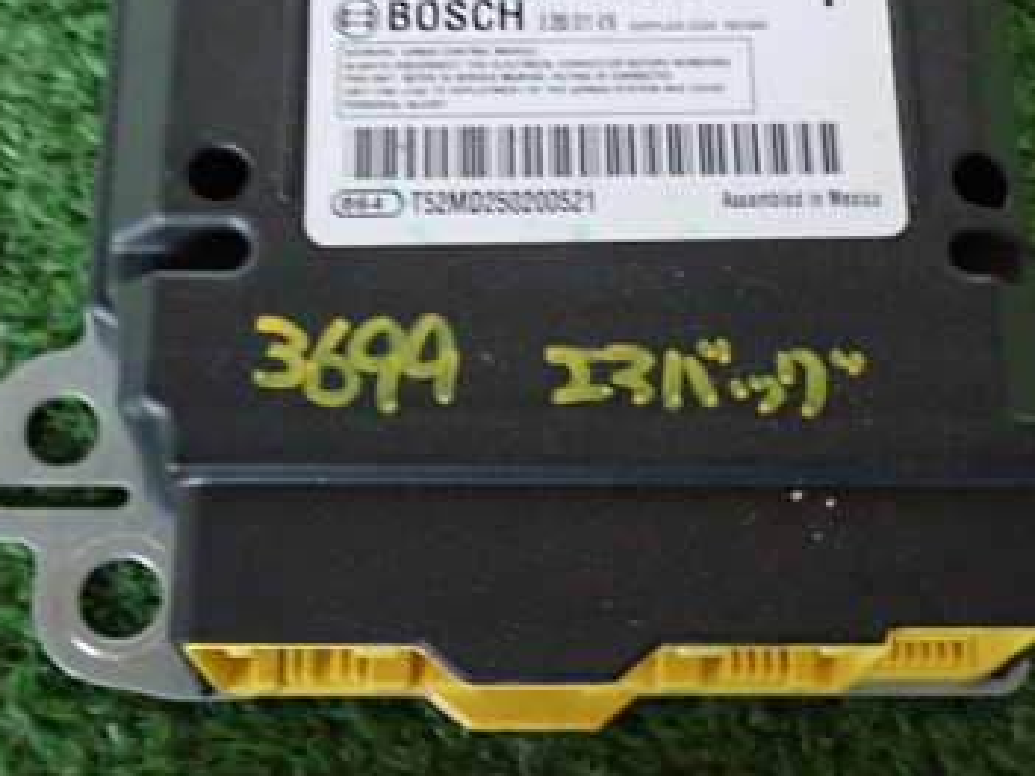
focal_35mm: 65
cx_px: 554
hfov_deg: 29.8
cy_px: 221
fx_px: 1943
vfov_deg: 22.4
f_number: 2.7
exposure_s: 1/20
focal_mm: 6.83
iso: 800
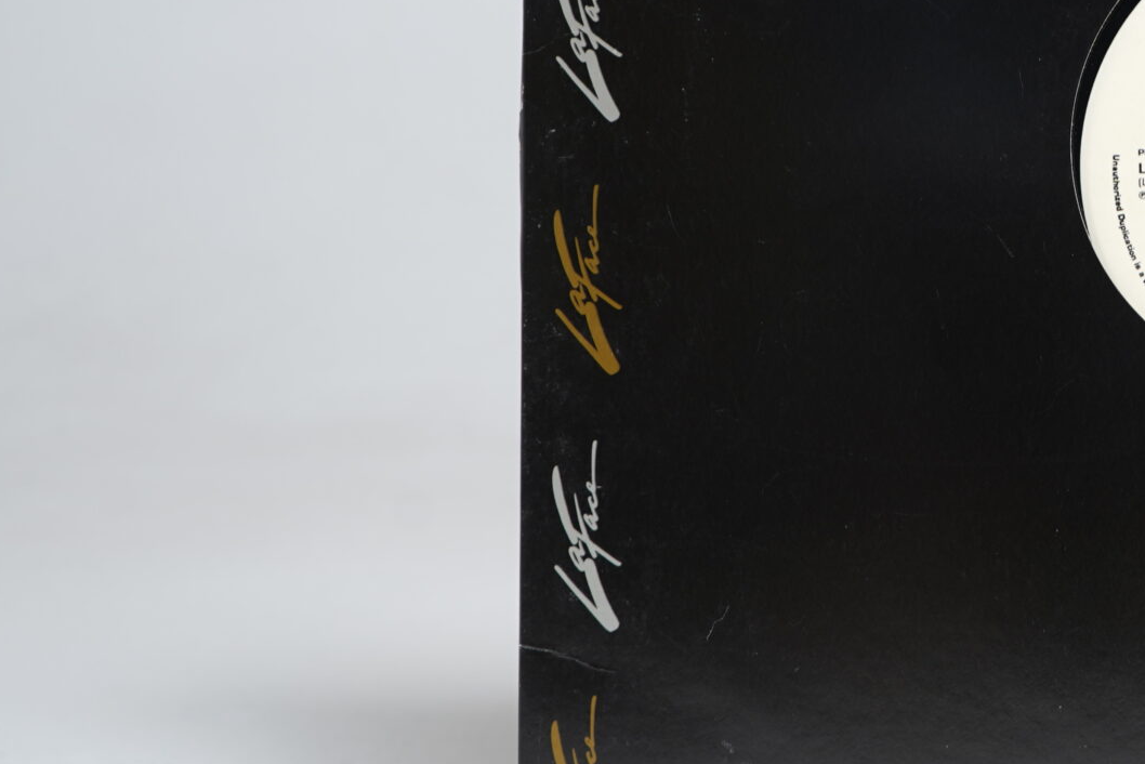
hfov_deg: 24.9
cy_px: 139
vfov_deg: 18.0
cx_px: 1303
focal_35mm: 75
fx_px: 2386
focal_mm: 31
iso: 64
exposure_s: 1/3
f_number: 5
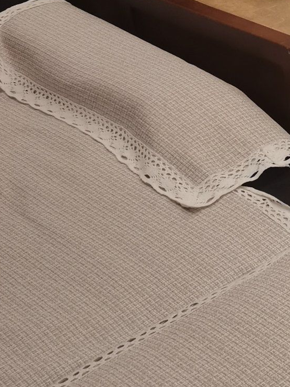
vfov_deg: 20.2
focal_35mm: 96
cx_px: 528
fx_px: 1072
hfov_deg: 13.7
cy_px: 64
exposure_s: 1/24
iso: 800
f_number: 1.8
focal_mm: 5.58
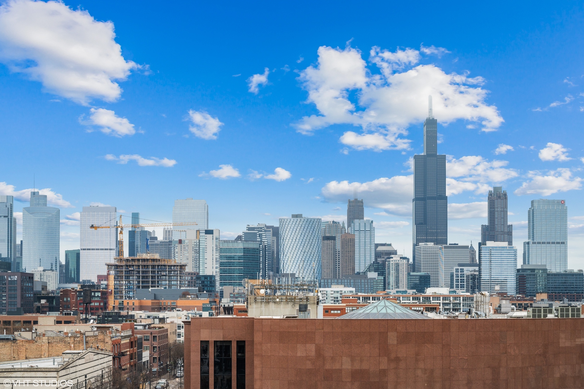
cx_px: 292
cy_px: 194
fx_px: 956
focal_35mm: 59
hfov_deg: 34.0
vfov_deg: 23.0
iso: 400
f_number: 8
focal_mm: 59
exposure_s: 1/200
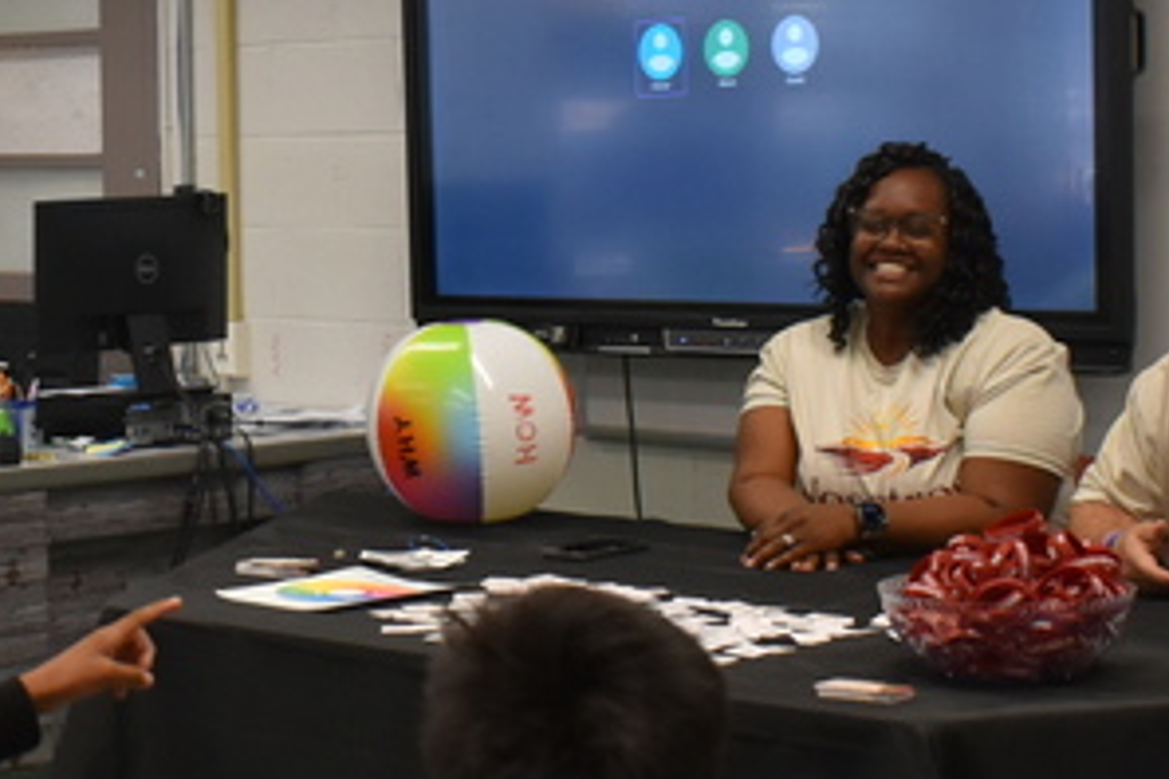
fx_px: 3020
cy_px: 336
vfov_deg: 14.7
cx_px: 260
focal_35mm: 93
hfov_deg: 21.7
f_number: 3.5
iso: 800
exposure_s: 1/160
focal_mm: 18
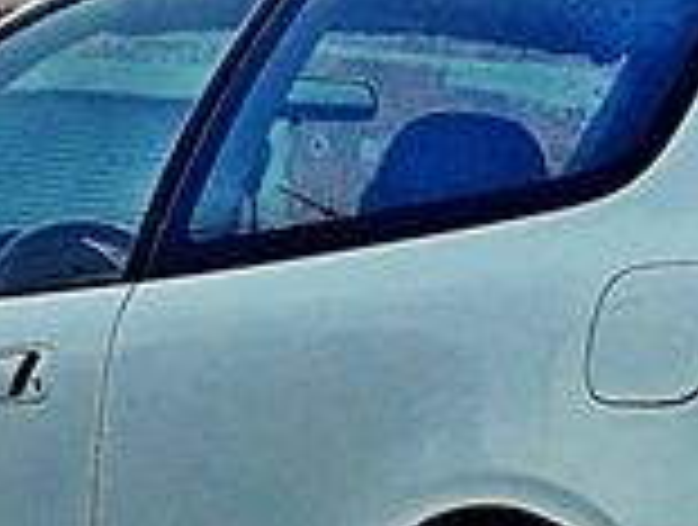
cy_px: 495
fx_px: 3860
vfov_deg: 7.8
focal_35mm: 191
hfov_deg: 10.3
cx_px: 635
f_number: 3.5
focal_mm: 5.2
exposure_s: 1/320
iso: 80
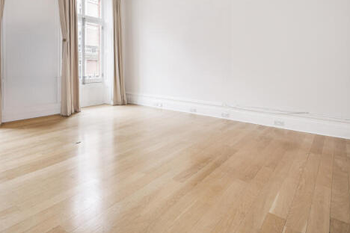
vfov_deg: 57.8
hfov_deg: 77.7
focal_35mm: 21
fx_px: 204
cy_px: 72
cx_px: 107
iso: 200
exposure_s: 1/8
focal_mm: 10
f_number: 10
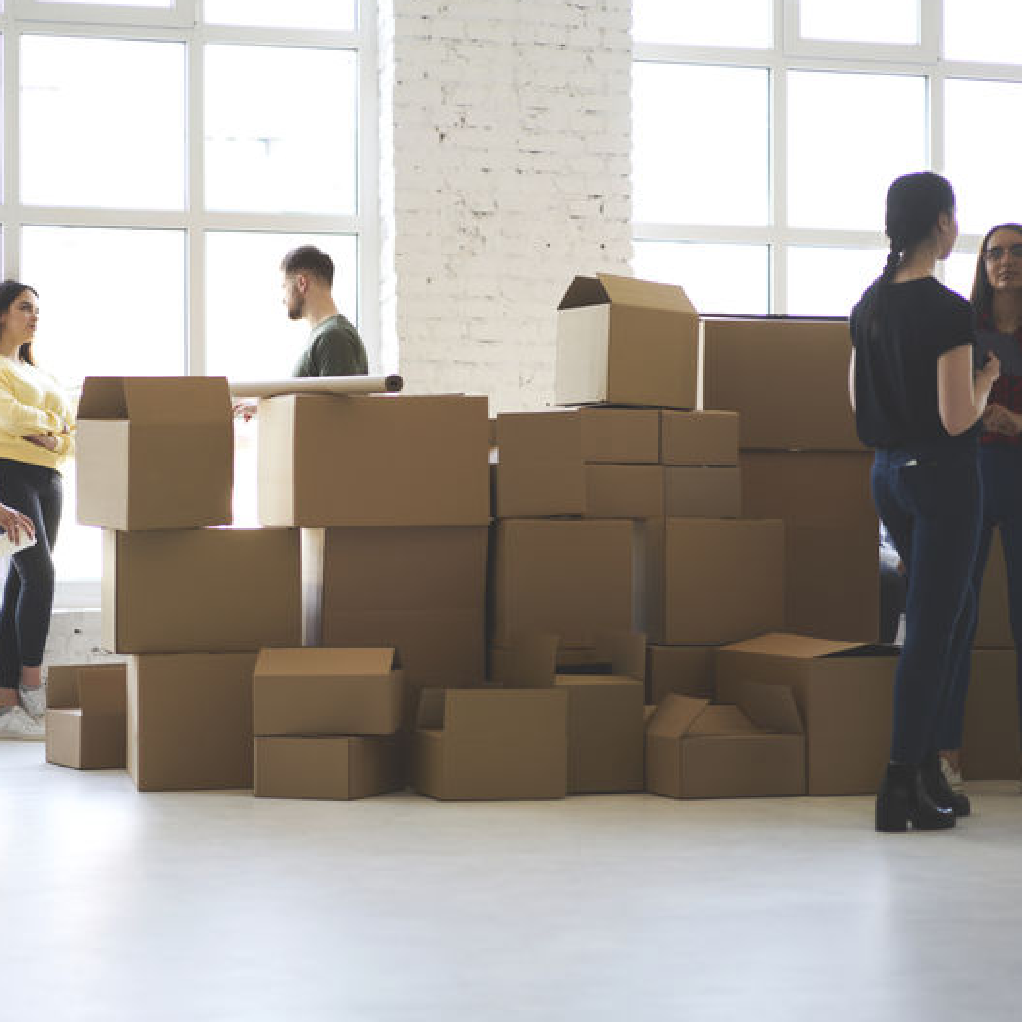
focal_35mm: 75
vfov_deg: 23.1
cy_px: 520
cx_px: 440
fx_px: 2505
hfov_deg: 23.0
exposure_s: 1/125
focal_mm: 55
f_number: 1.8
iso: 125
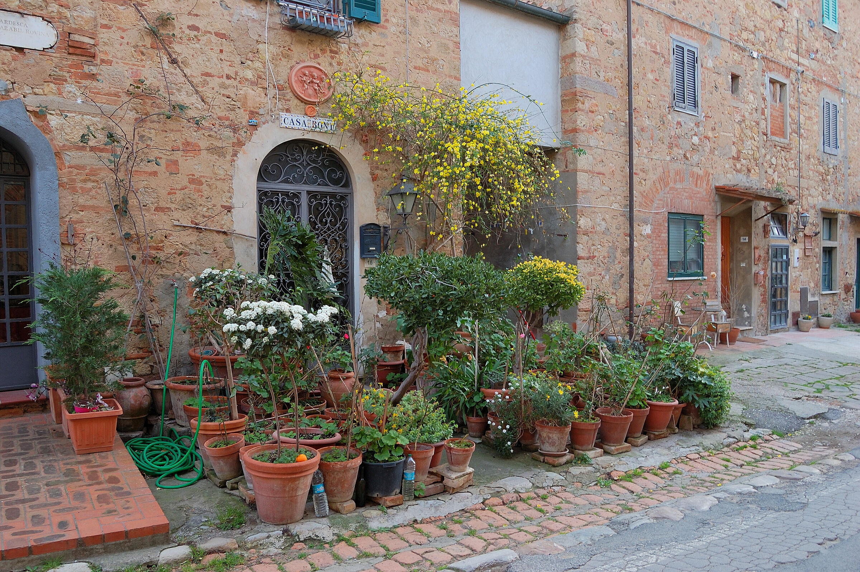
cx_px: 430
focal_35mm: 27
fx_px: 644
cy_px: 286
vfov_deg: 47.9
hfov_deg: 67.4
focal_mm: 18
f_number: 6.3
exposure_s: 1/10
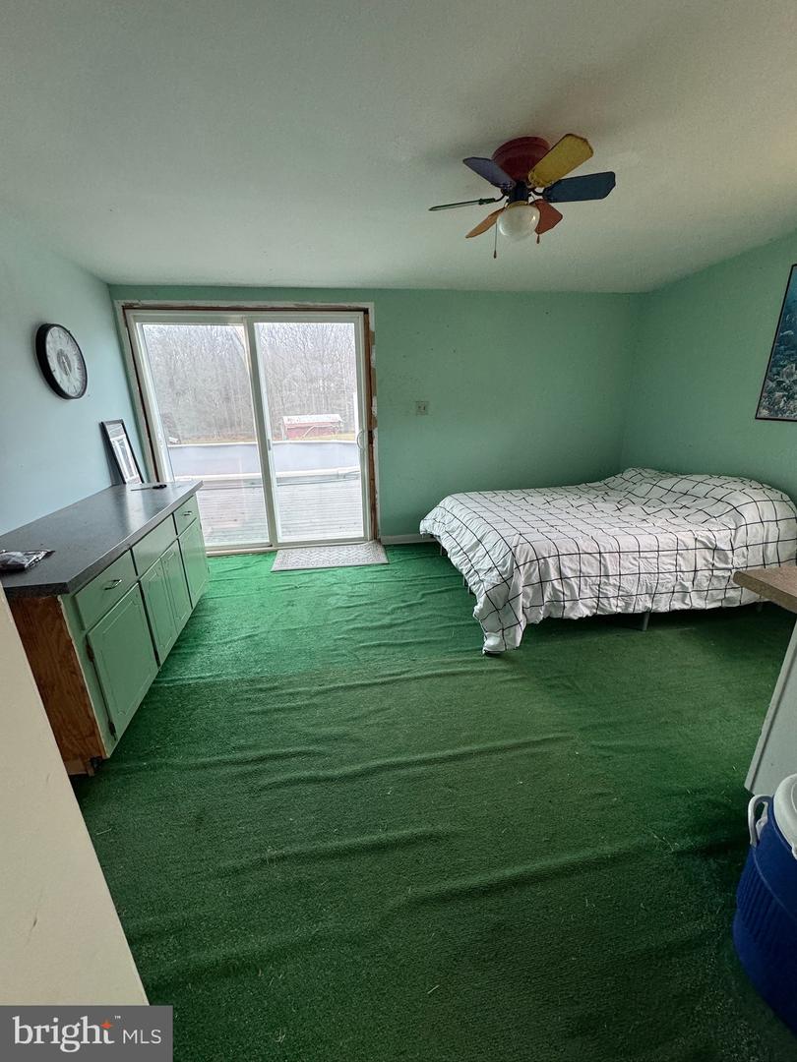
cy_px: 531
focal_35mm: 14
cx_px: 398
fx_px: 430
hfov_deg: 85.7
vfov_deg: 102.1
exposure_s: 1/99
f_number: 2.2
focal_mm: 2.22
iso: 250
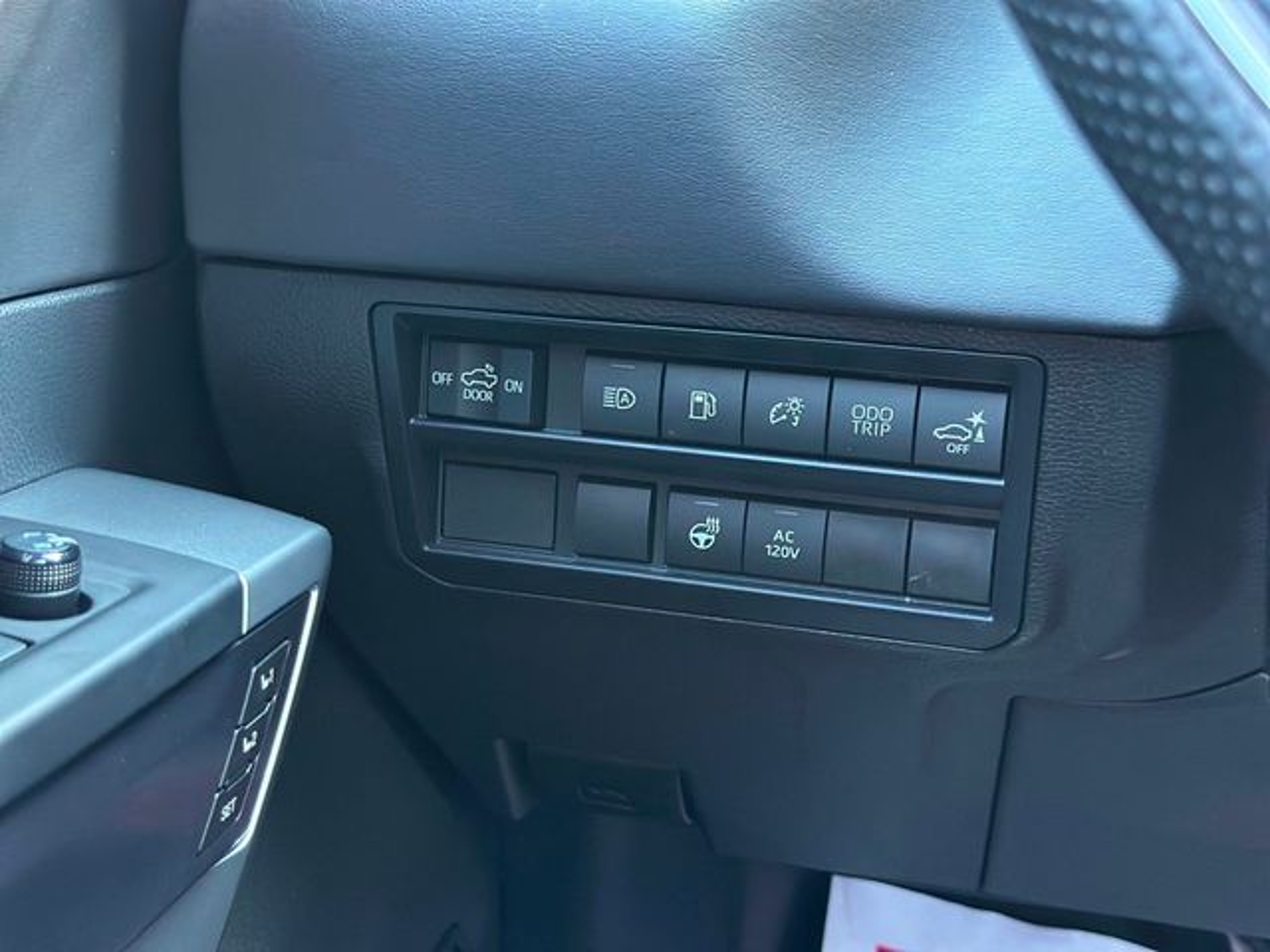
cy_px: 476
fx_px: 1761
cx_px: 635
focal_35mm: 48
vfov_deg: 30.3
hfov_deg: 39.7
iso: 800
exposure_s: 1/32
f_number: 1.78
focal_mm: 6.86
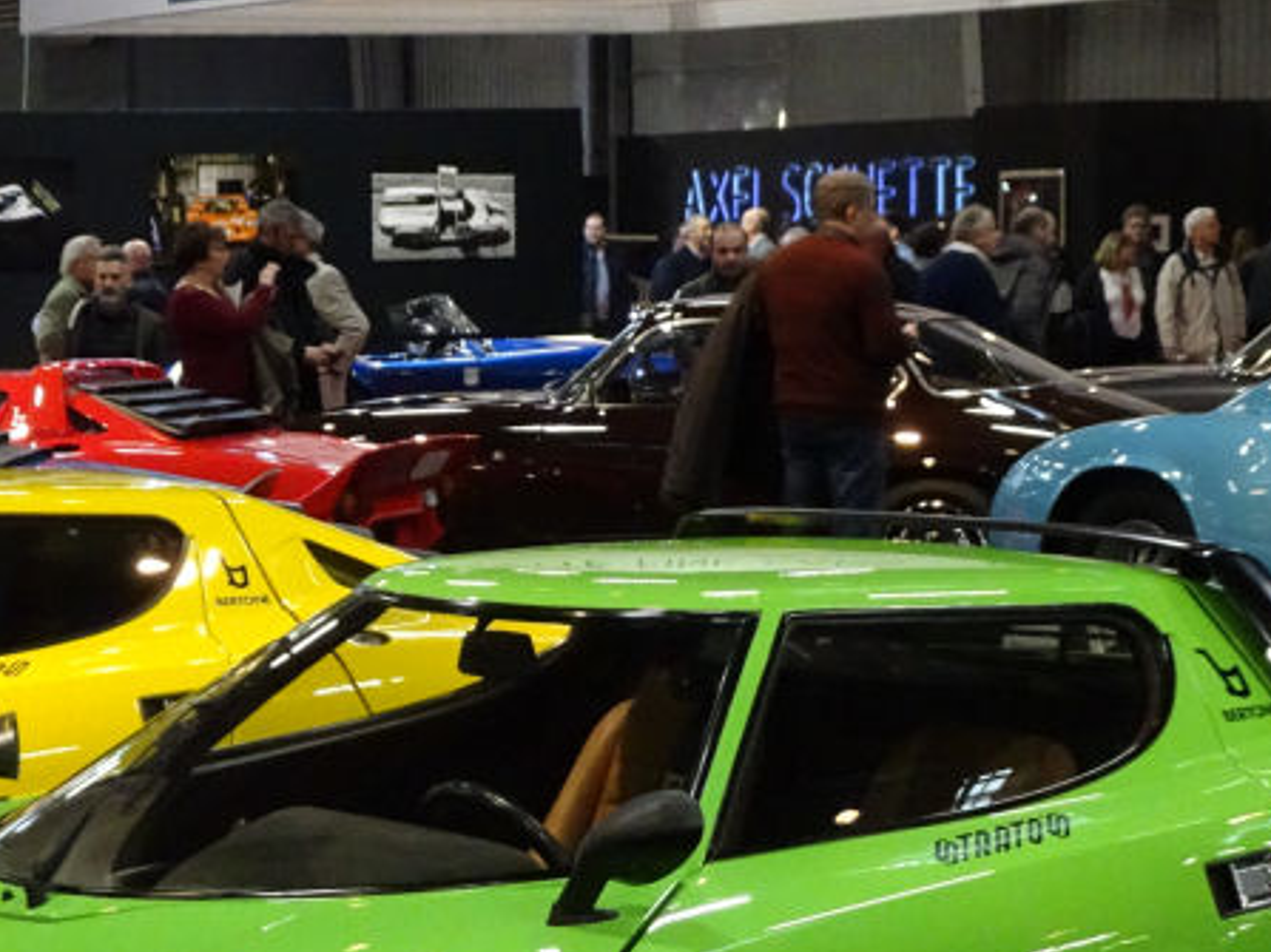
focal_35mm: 110
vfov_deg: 13.3
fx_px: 4038
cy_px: 841
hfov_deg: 17.7
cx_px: 176
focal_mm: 7.05
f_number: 4
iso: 800
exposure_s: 1/50
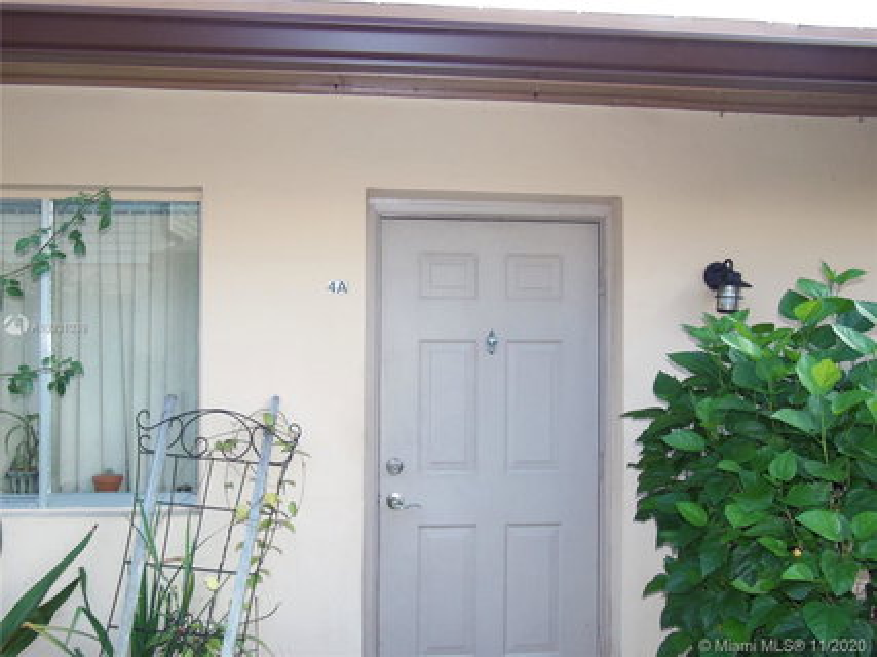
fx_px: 659
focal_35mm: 26
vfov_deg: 53.0
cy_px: 328
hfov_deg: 67.3
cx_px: 438
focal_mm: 4.7
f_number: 3.2
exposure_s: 1/40
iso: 100
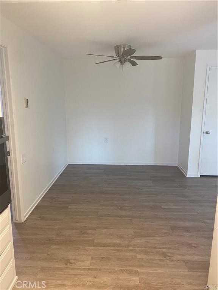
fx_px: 218
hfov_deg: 53.1
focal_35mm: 26
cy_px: 145
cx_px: 109
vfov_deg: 67.3
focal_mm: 4.25
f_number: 1.8
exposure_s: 1/60
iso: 100
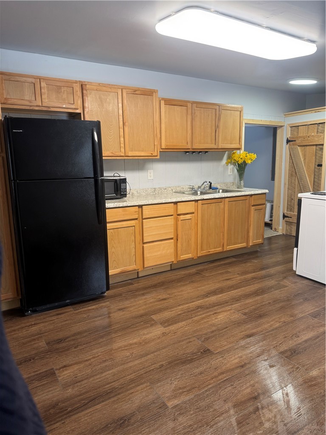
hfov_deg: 56.8
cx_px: 163
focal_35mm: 24
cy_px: 218
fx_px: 301
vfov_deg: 71.6
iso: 125
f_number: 1.78
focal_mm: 6.76
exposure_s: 1/60
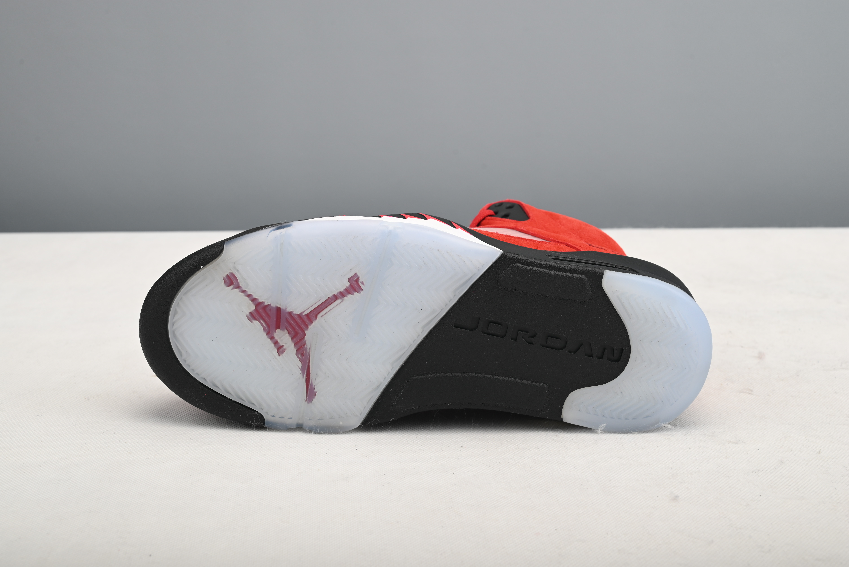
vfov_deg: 27.0
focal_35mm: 50
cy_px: 284
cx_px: 424
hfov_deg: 39.6
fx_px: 1180
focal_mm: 50
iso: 100
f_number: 11
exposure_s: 1/200
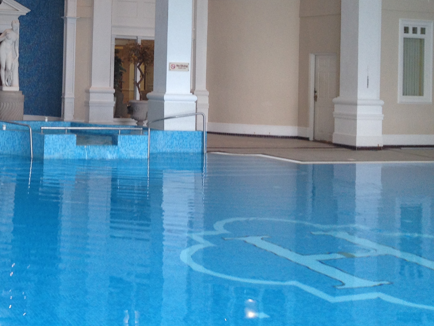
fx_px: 853
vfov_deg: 21.2
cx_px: 13
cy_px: 42
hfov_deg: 27.1
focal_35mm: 68
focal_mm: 4.28
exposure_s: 1/40
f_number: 2.4
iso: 64
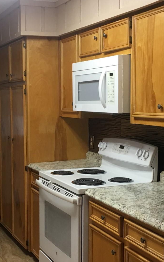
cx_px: 74
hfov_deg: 22.7
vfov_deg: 35.7
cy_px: 138
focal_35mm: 57
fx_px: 408
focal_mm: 4.15
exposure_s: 1/30
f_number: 2.2
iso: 40
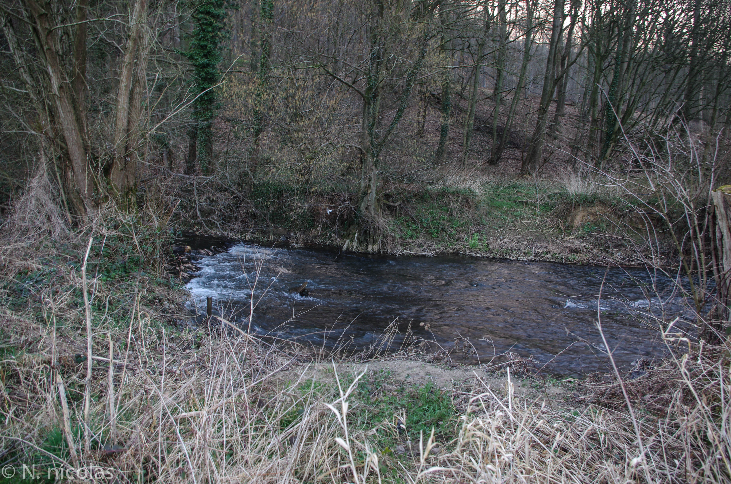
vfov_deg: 47.7
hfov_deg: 67.5
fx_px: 547
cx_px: 366
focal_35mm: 27
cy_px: 242
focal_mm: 18
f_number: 5
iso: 400
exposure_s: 1/20
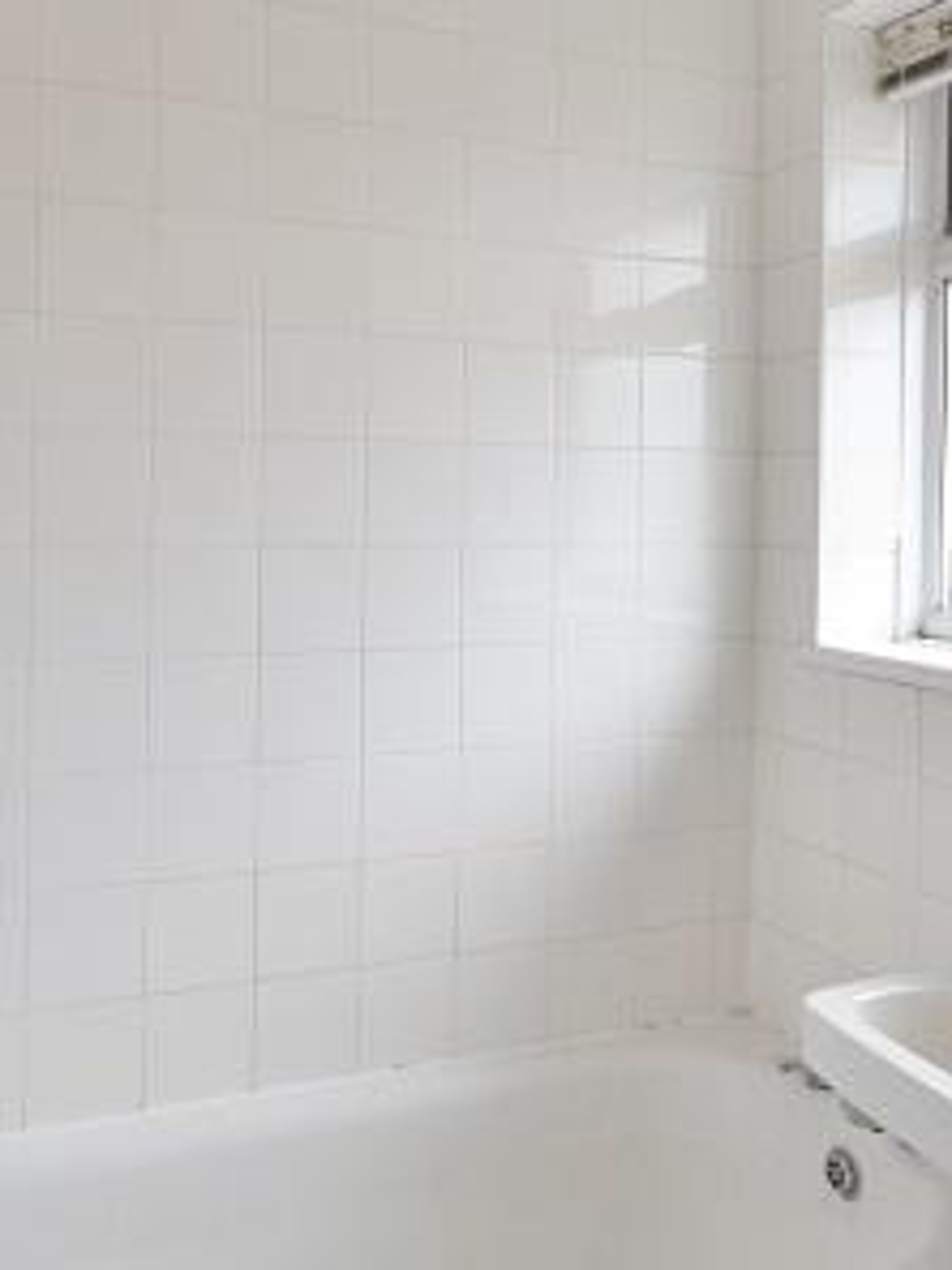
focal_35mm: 32
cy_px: 491
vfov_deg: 56.3
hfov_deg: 44.1
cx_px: 442
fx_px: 1173
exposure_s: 1/125
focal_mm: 10
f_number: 5.6
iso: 400
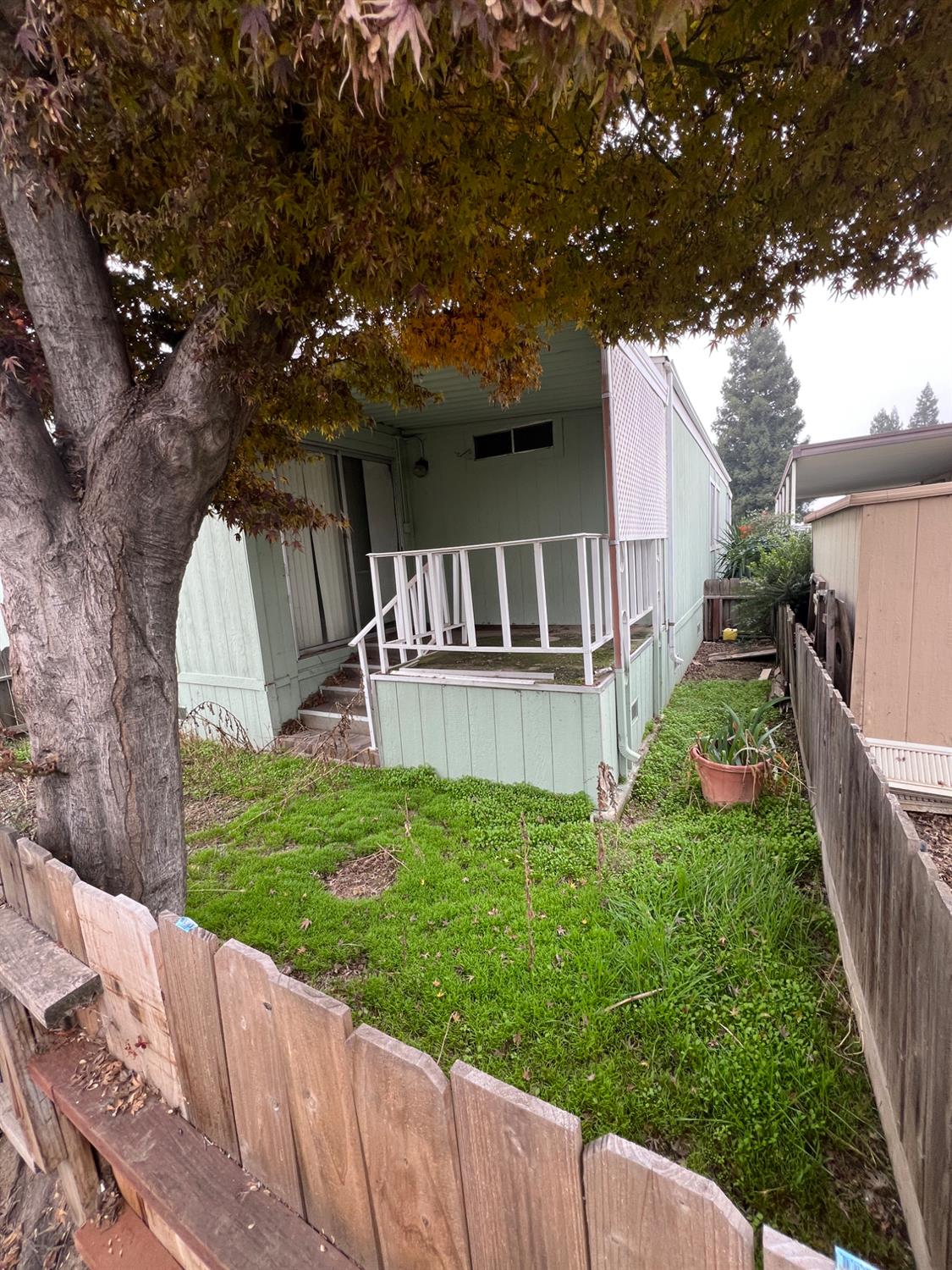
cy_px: 635
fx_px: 477
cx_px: 476
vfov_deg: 106.2
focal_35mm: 13
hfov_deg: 89.9
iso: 64
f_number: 1.8
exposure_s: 1/99
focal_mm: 1.57
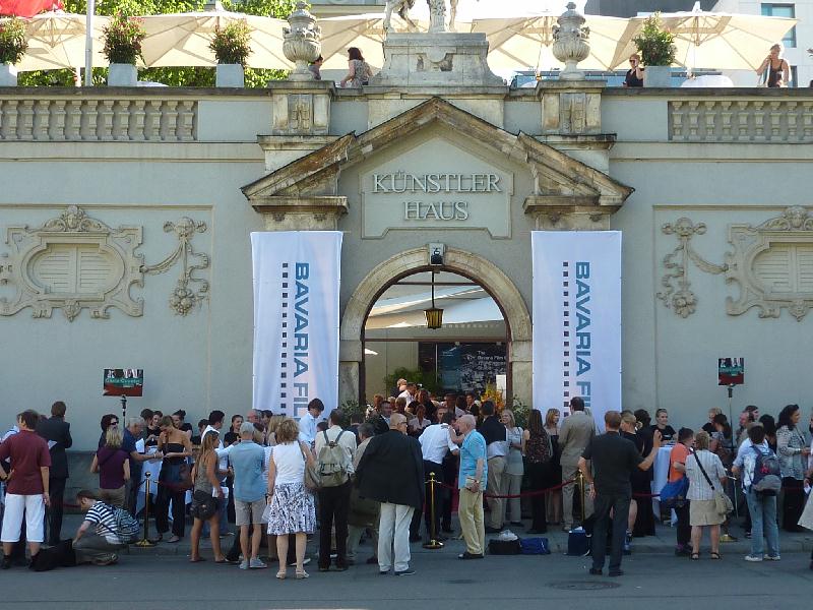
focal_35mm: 48
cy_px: 305
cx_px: 406
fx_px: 1127
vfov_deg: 30.3
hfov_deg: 39.7
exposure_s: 1/100
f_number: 4
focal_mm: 4.4
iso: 80
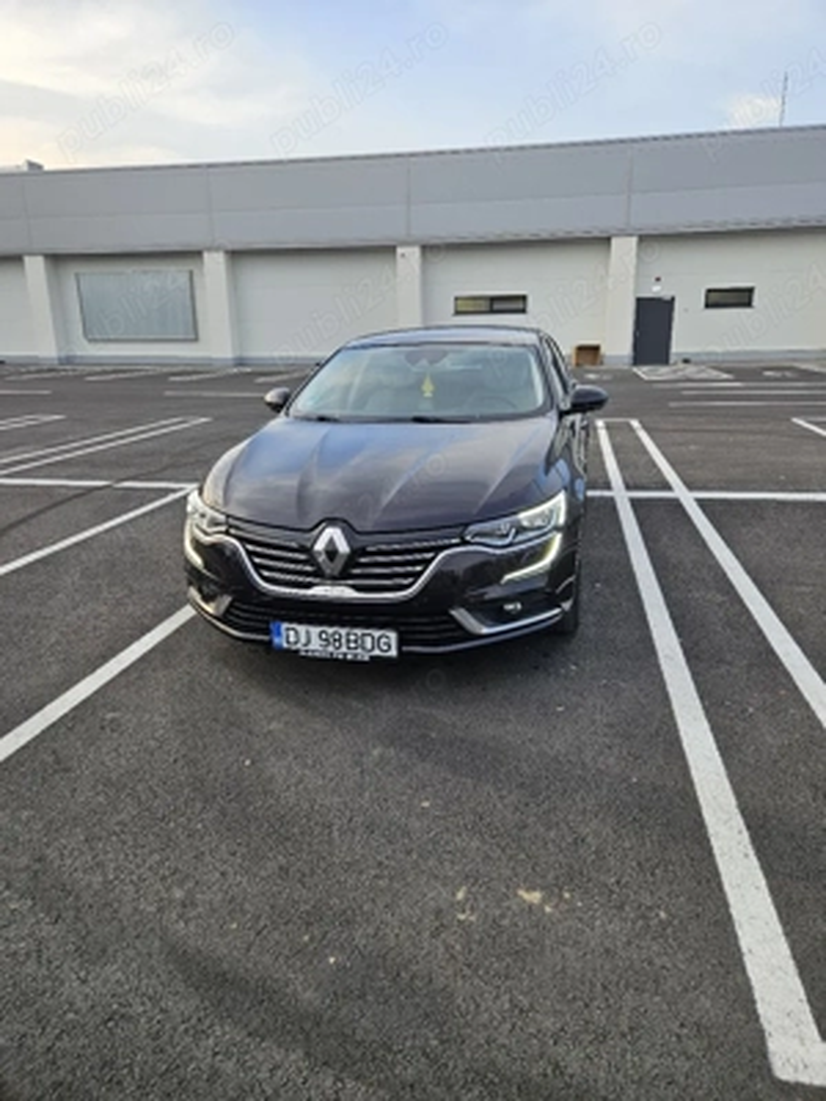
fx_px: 732
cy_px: 550
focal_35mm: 23
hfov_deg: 58.9
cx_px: 413
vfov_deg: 73.9
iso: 64
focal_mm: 5.4
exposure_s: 1/769
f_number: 1.8
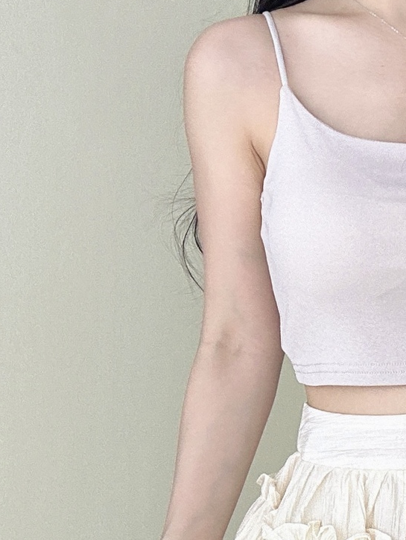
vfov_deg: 25.4
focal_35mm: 76
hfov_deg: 18.8
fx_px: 1188
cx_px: 413
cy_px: 393
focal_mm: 2.69
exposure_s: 1/110
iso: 80
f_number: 1.9
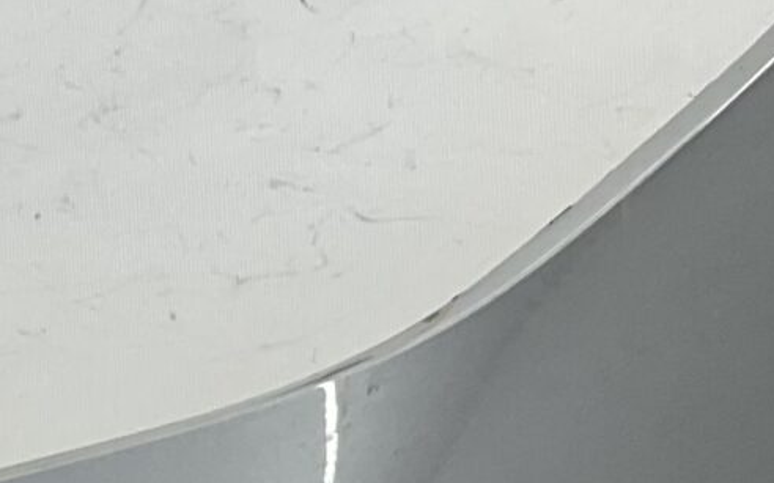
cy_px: 977
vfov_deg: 7.8
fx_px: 3374
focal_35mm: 160
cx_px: -378
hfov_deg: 12.5
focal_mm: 3
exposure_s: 1/120
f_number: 1.8
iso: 25
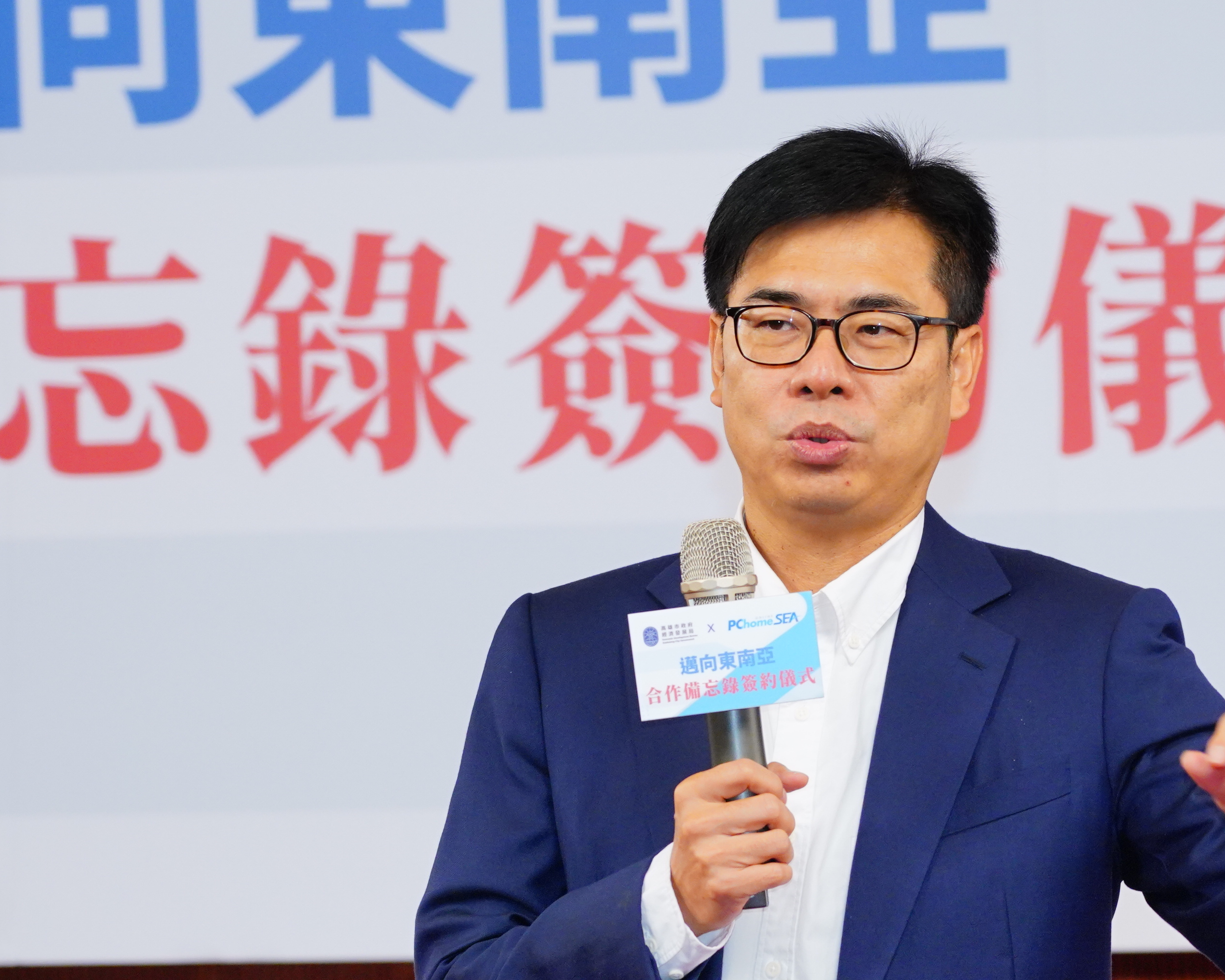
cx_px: 875
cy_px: 490
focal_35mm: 231
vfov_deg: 6.7
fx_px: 8375
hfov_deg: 8.4
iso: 1600
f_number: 4.5
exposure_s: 1/200
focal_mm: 105
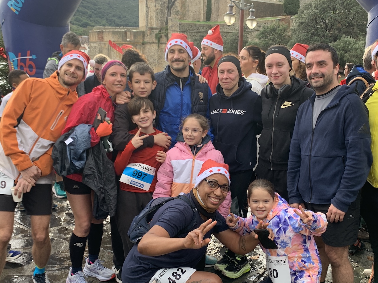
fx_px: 426
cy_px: 166
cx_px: 217
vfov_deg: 36.7
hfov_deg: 47.7
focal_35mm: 39
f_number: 1.8
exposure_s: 1/201
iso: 25
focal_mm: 4.25
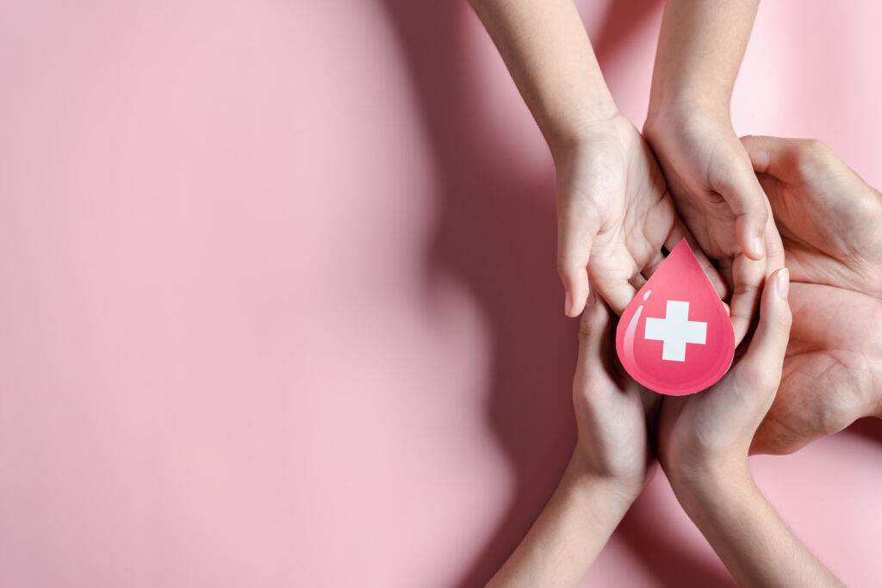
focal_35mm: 55
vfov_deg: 24.6
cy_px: 294
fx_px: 1348
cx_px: 441
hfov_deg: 36.2
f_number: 2.8
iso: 160
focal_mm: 55
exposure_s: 1/160
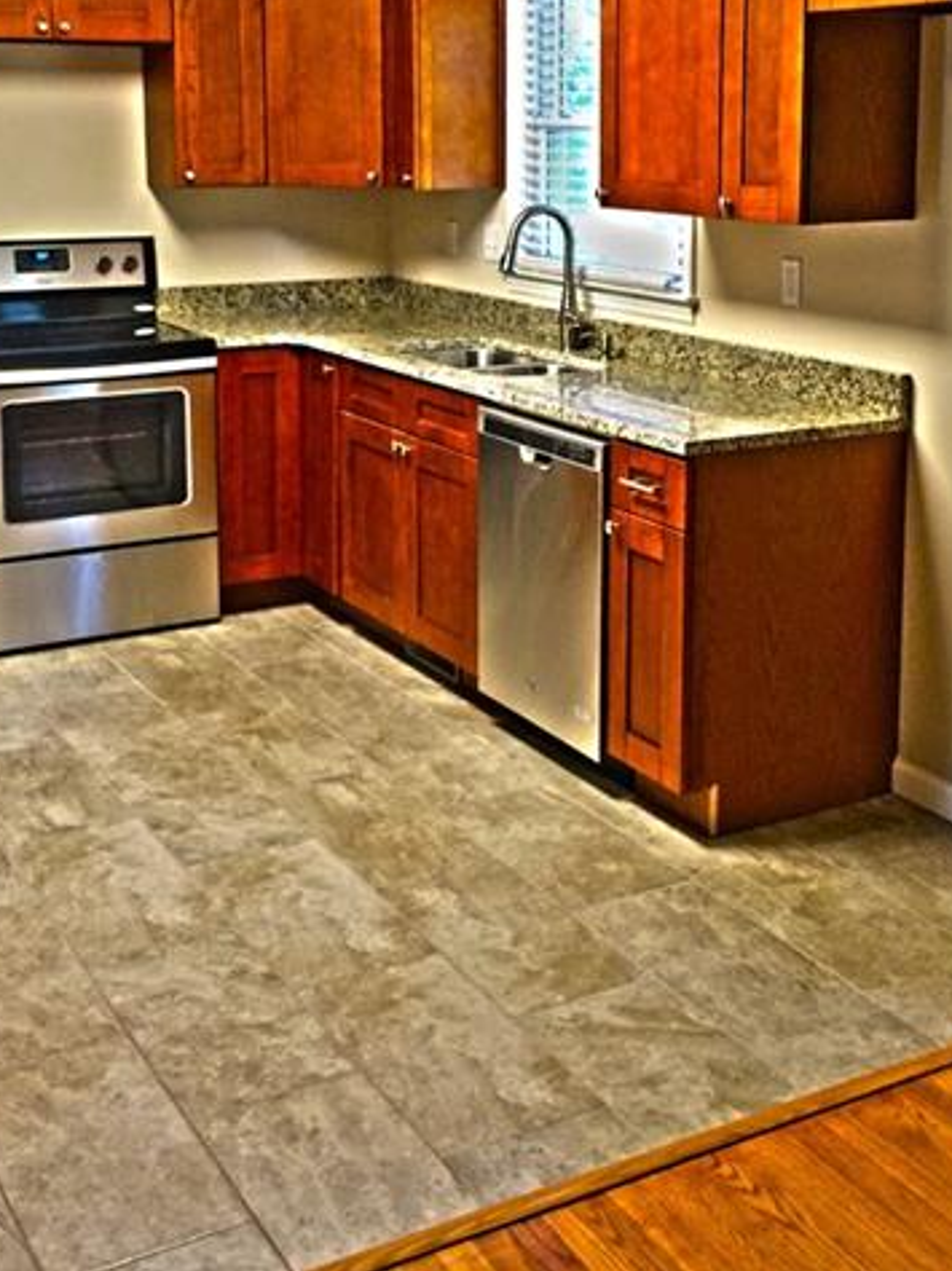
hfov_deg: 30.8
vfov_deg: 39.7
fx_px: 1725
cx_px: 518
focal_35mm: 47
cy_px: 373
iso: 125
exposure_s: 1/30
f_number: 2.2
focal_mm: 4.15
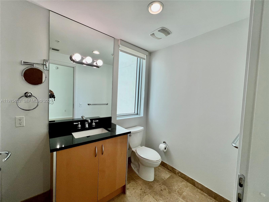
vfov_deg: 89.9
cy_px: 101
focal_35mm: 13
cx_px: 134
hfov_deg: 106.2
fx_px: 101
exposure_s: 1/250
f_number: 1.8
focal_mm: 1.57
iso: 32
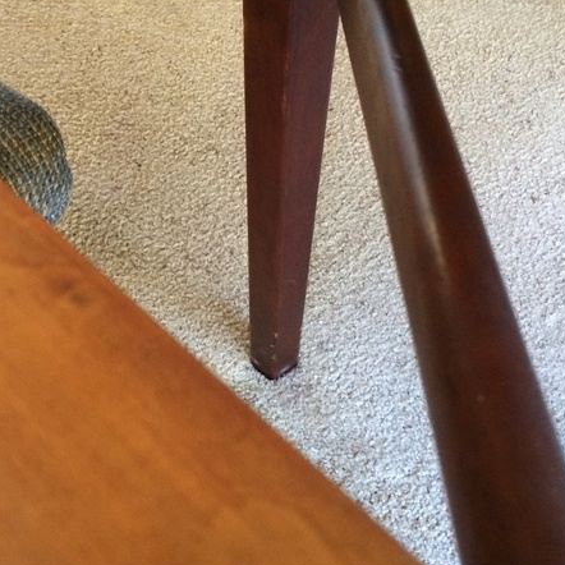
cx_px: 185
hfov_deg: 31.4
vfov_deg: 31.6
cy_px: 277
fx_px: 997
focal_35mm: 54
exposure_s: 1/30
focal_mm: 4.12
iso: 250
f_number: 2.2
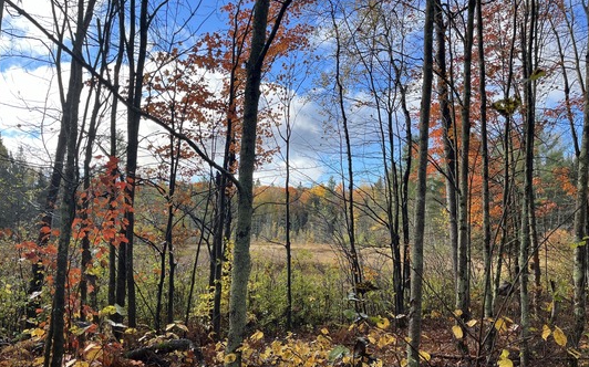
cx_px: 291
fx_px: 449
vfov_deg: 44.3
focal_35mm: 28
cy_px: 221
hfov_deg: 66.5
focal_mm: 5.1
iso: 50
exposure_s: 1/718
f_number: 1.6
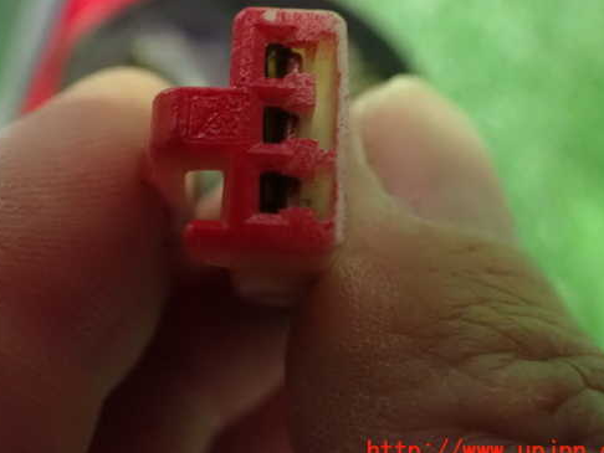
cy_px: 189
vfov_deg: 38.6
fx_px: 646
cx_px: 275
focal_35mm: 37
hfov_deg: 50.1
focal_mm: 5.4
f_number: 2.3
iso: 1600
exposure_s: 1/30
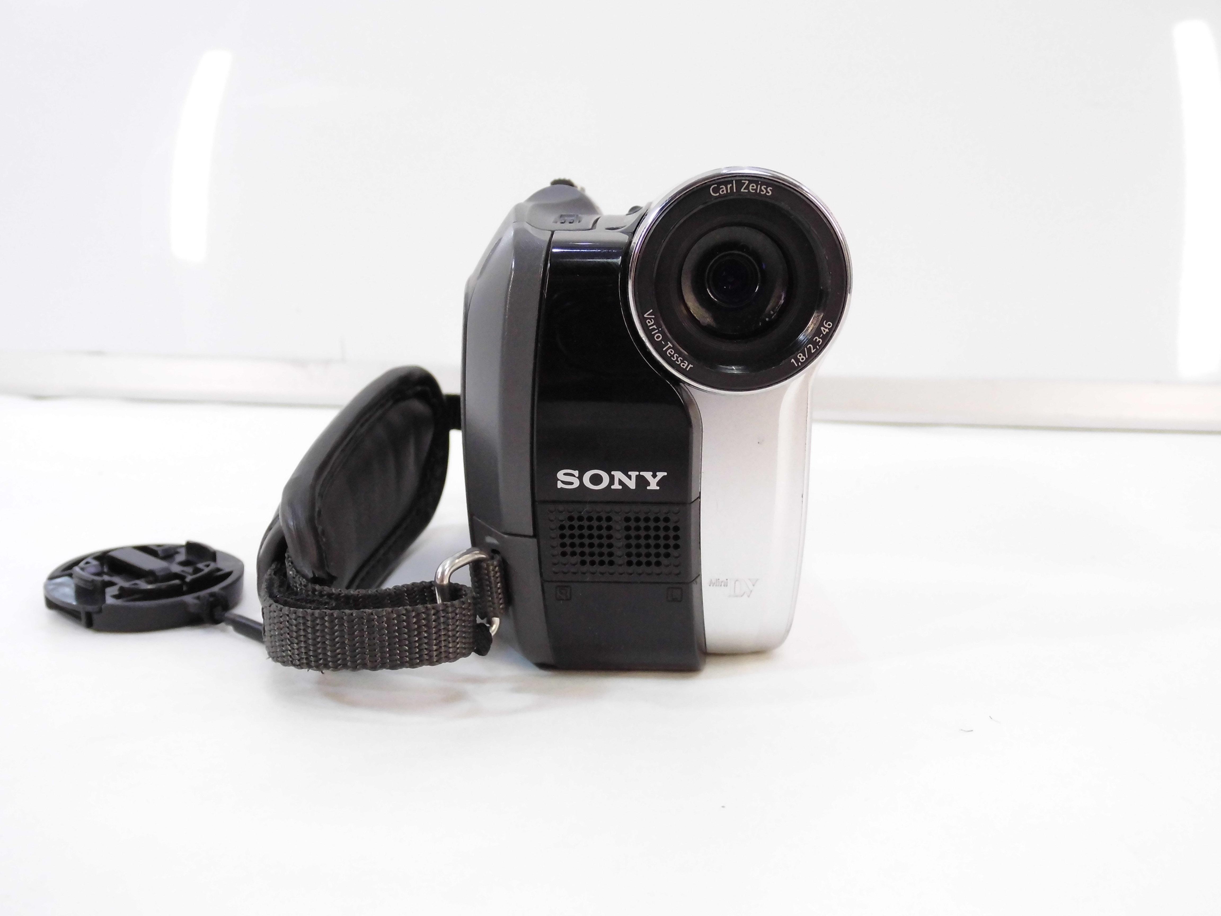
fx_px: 988
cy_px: 458
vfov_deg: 49.7
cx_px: 610
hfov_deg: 63.4
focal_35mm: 28
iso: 250
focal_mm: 4.99
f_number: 3.2
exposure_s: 1/125
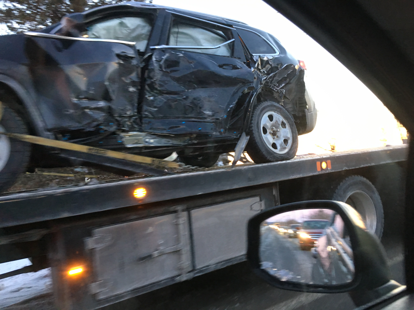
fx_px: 347
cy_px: 155
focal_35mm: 29
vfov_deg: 48.2
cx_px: 207
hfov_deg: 61.7
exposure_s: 1/30
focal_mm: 4.15
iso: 125
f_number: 2.2
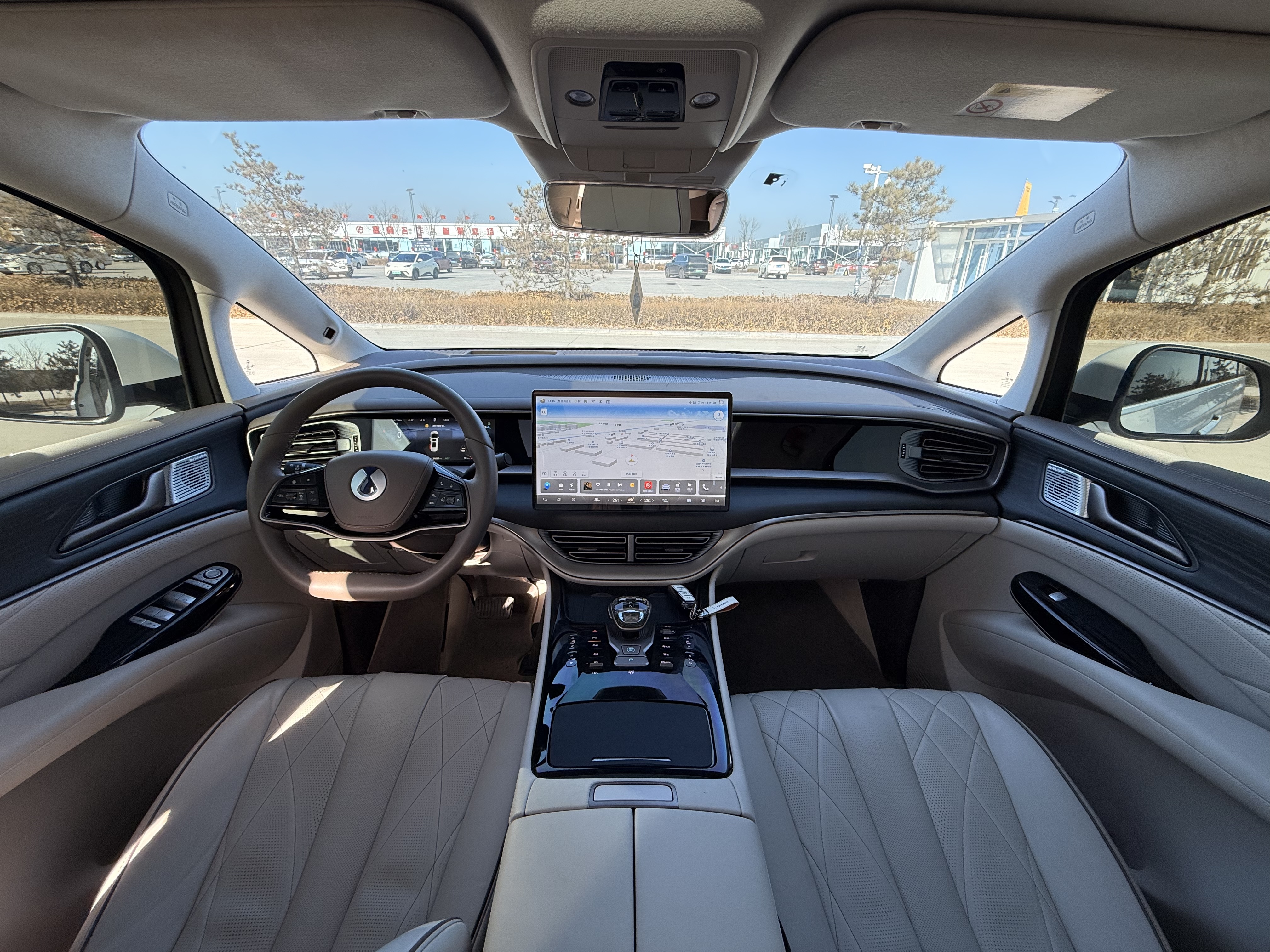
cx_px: 635
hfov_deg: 102.1
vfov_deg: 85.7
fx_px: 514
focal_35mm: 14
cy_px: 476
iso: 50
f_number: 2.2
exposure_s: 1/184
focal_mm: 2.22
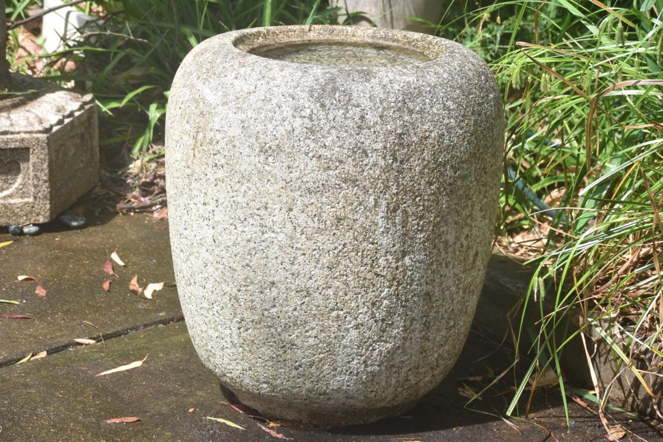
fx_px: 2091
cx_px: 333
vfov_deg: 12.1
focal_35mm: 114
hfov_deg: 18.0
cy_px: 220
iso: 250
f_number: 8
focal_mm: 75
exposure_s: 1/250
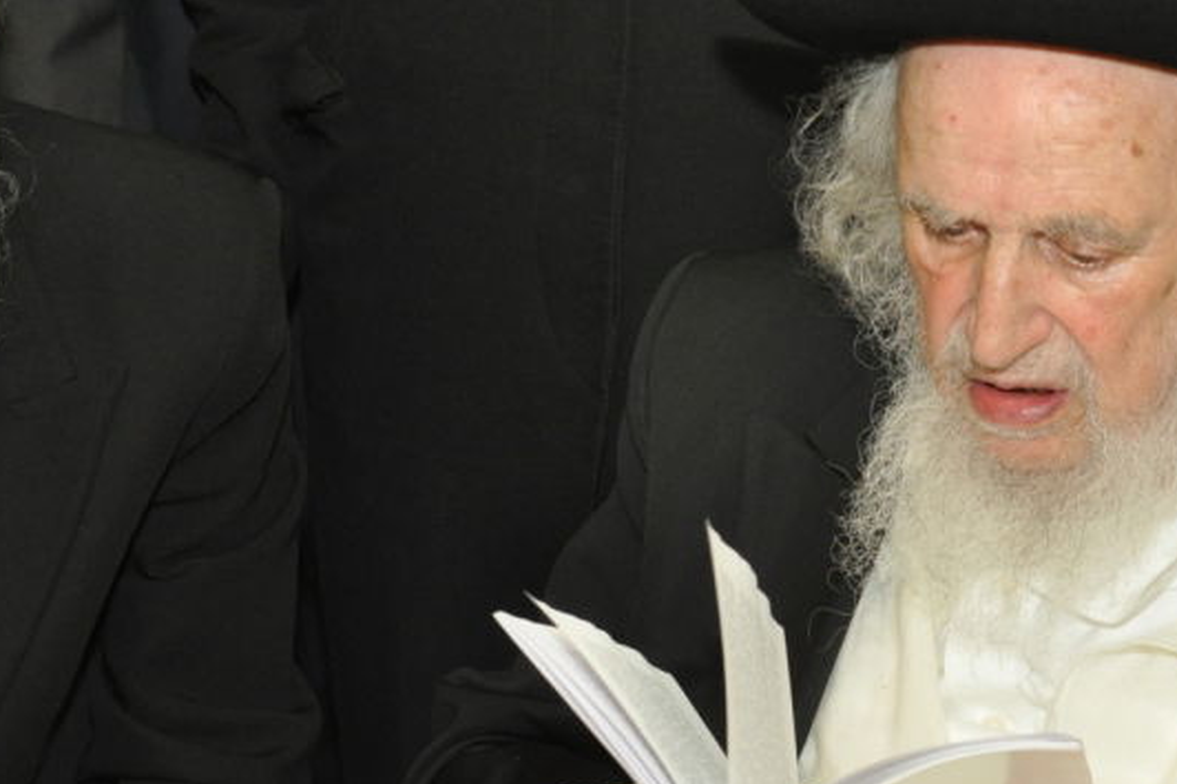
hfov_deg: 19.9
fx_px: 3299
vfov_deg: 13.5
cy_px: 361
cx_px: 998
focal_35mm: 101
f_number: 5
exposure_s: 1/60
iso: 800
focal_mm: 35
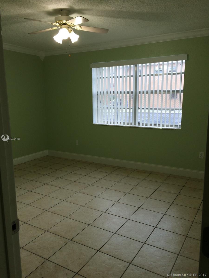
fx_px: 233
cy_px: 139
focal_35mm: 29
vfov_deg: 61.7
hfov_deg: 48.2
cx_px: 104
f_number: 2.2
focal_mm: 4.15
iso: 40
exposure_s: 1/60
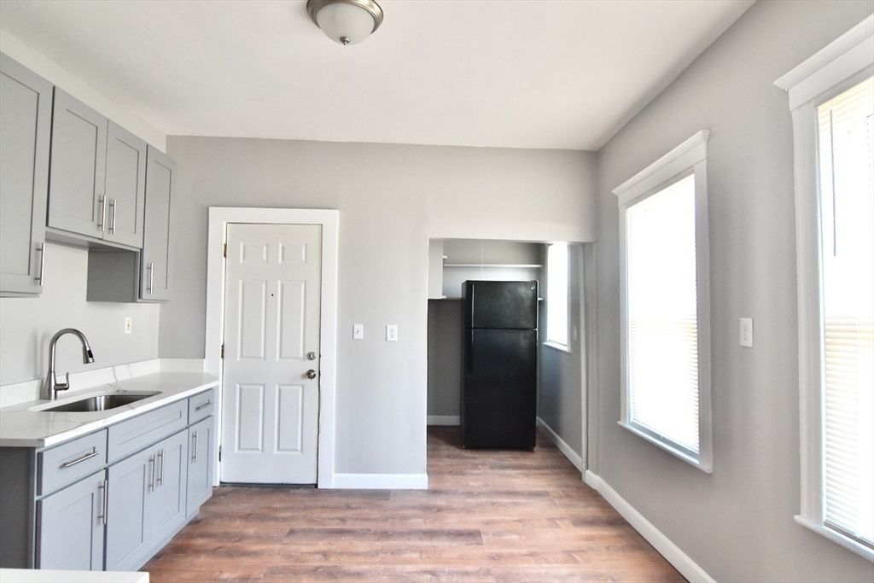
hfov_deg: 85.4
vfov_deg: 63.2
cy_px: 292
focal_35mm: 20
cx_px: 437
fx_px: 473
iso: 800
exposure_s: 1/80
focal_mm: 13
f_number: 4.5
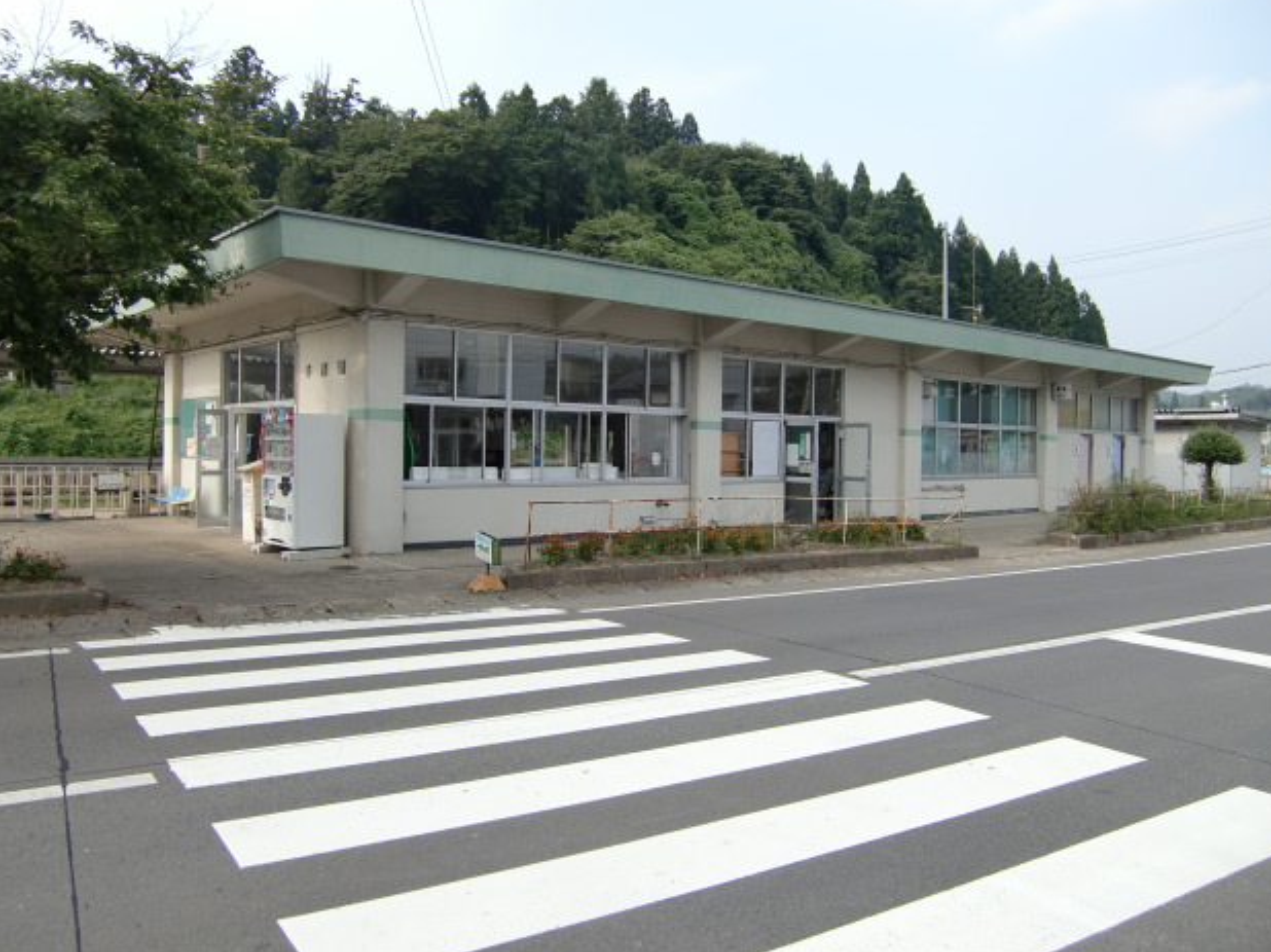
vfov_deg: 48.2
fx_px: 1064
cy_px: 467
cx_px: 642
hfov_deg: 61.7
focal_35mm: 29
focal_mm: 4.9
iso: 64
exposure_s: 1/500
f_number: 2.6
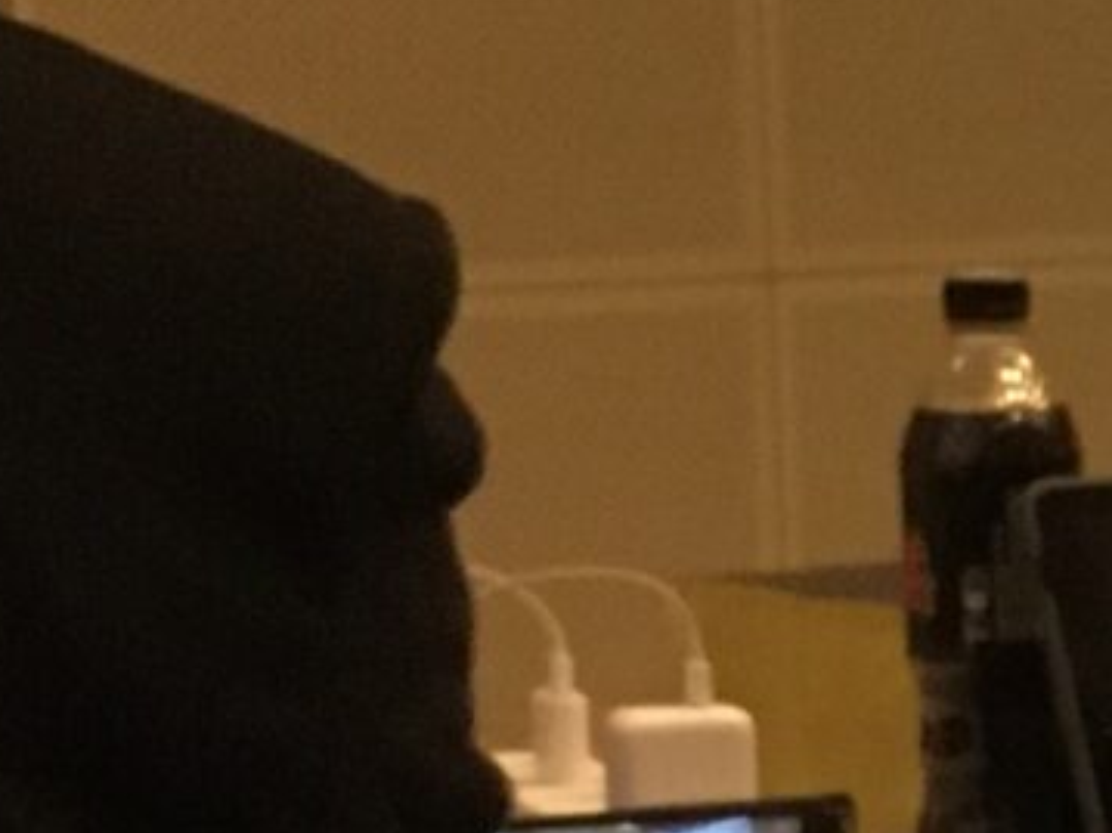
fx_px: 6647
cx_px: 2184
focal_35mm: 207
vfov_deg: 7.1
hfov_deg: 9.0
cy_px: 892
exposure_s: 1/25
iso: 200
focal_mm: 4.15
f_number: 2.2
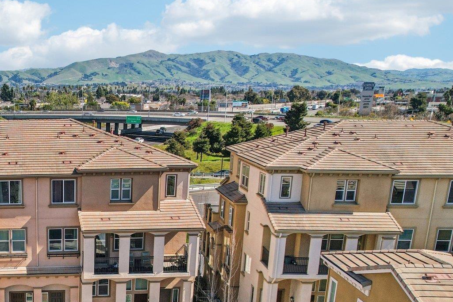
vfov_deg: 29.5
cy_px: 261
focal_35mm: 44
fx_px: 554
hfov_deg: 40.7
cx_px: 35
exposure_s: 1/250
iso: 120
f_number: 2.8
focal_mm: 8.4
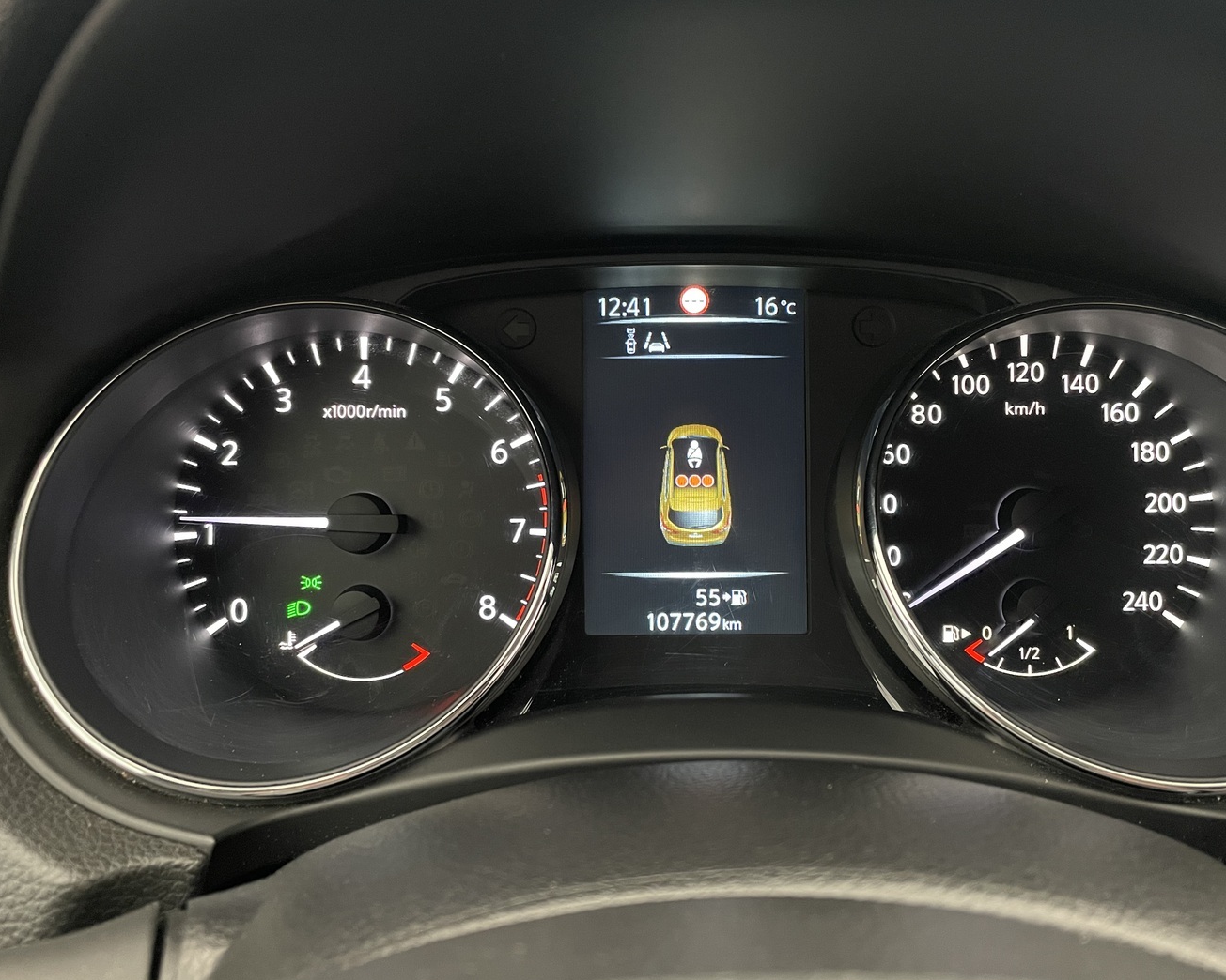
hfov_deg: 62.2
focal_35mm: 28
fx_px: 1016
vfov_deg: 51.5
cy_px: 506
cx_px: 641
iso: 500
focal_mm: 4.2
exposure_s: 1/42
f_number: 1.6
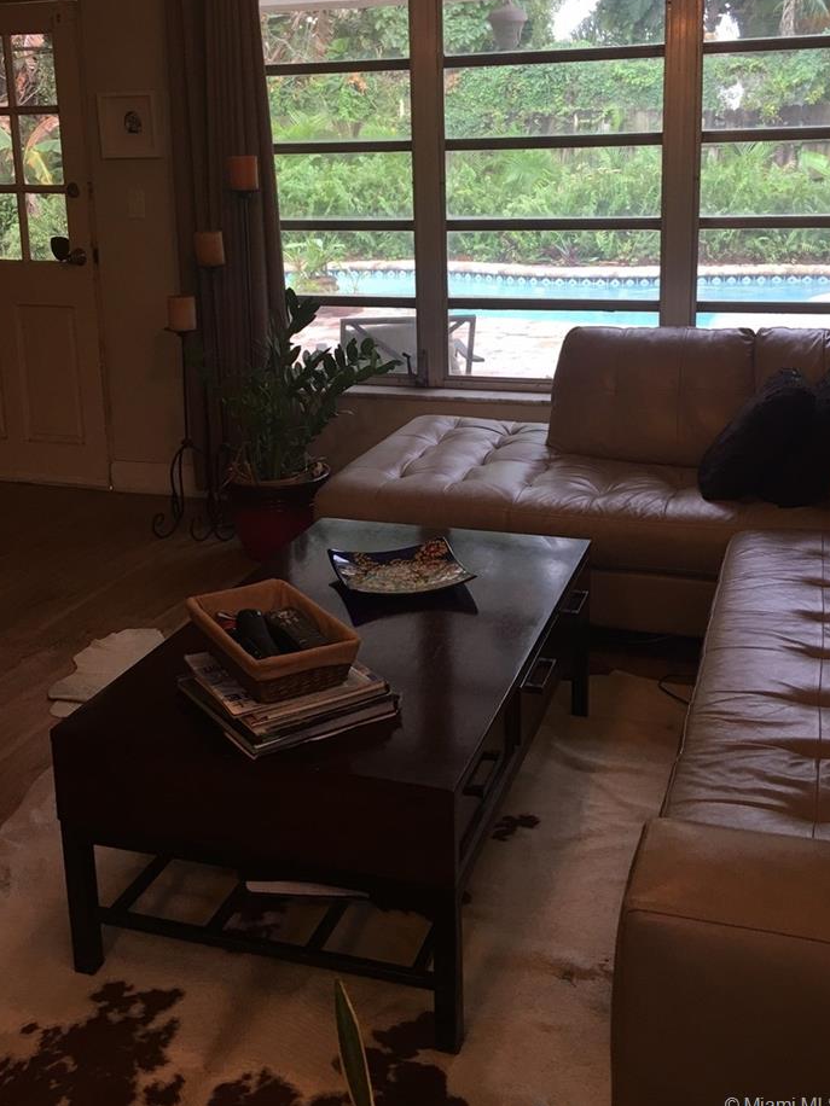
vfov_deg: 48.4
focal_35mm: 38
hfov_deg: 37.7
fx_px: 1215
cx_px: 399
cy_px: 396
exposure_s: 1/15
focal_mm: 4.15
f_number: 2.2
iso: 25
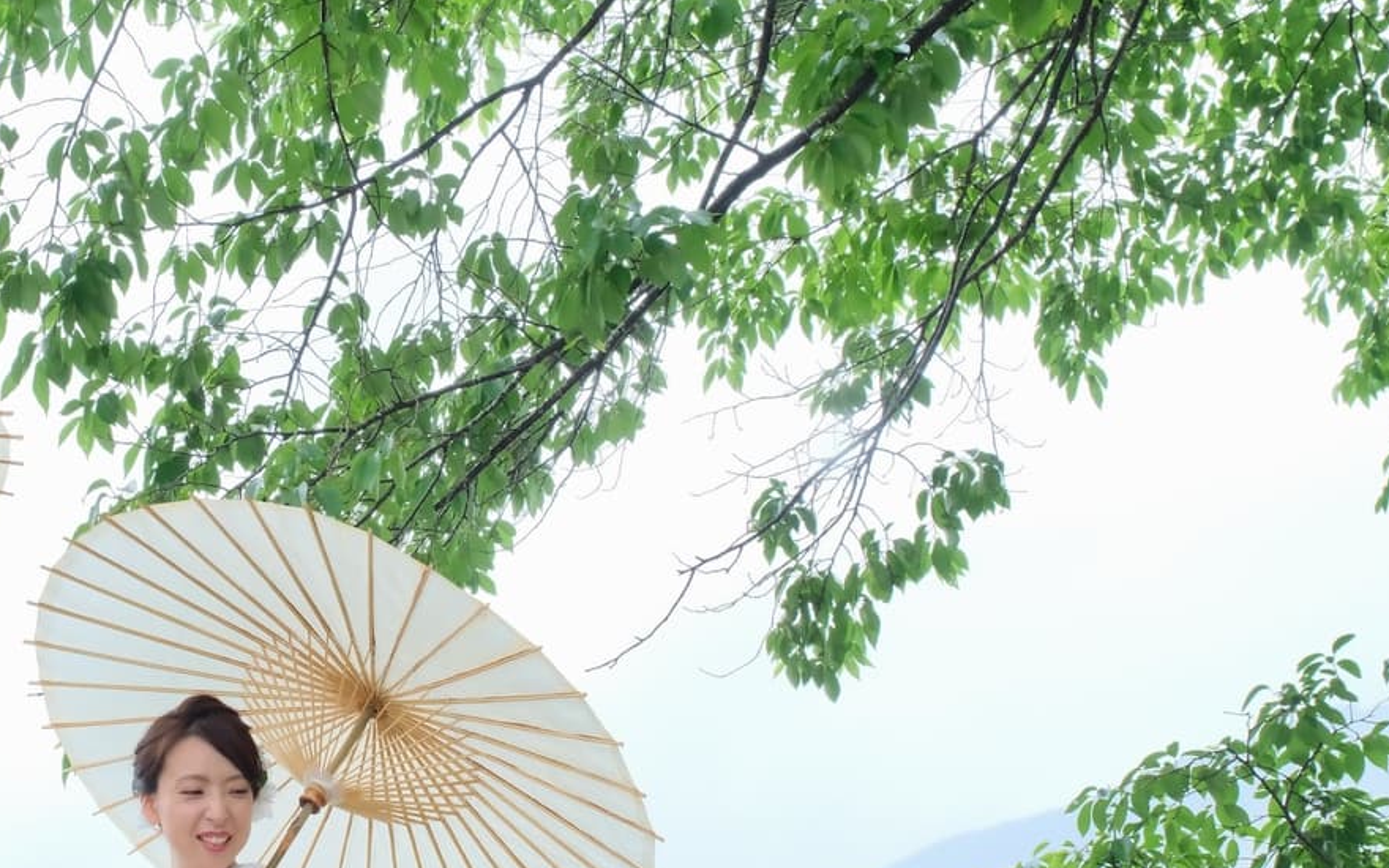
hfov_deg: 33.2
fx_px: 2271
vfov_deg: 21.6
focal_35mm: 60
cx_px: 314
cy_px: 552
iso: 1600
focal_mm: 24
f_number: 8
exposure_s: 1/125
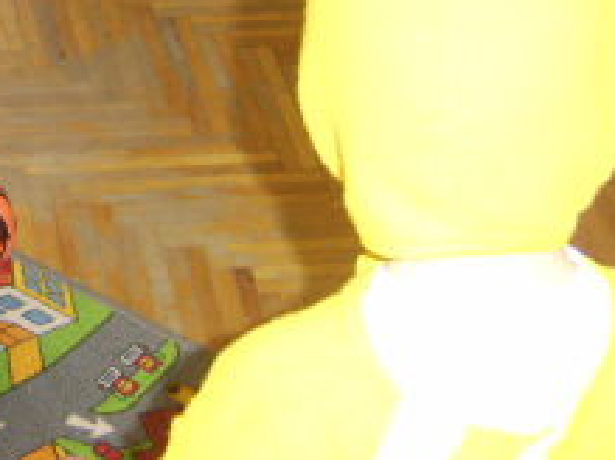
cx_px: -135
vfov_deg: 17.0
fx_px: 1509
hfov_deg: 21.3
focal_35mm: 85
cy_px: 22
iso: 141
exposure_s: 1/30
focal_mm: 8.13
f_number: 2.7
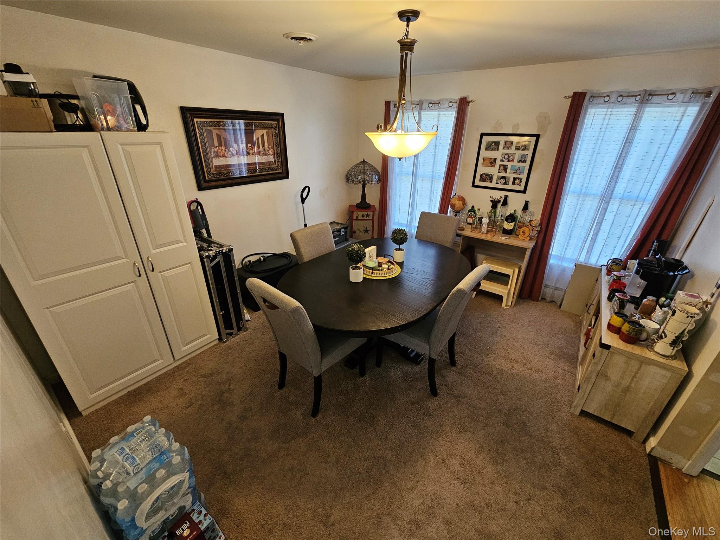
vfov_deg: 89.9
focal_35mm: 13
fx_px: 270
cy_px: 270
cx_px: 360
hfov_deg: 106.2
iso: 400
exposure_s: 1/60
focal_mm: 2.2
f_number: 2.2
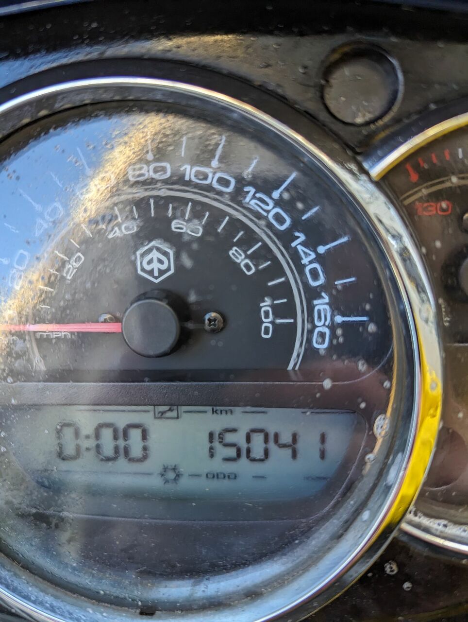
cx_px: 234
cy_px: 311
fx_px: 431
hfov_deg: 56.9
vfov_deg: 71.5
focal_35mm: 24
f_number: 1.85
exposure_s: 1/280
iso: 244
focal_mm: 6.81
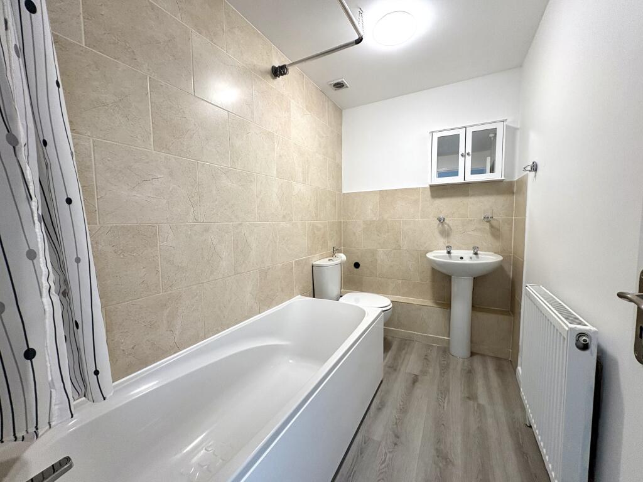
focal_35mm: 14
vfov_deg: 85.7
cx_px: 322
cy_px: 241
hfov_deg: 102.1
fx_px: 260
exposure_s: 1/50
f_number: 2.2
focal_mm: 2.22
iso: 125
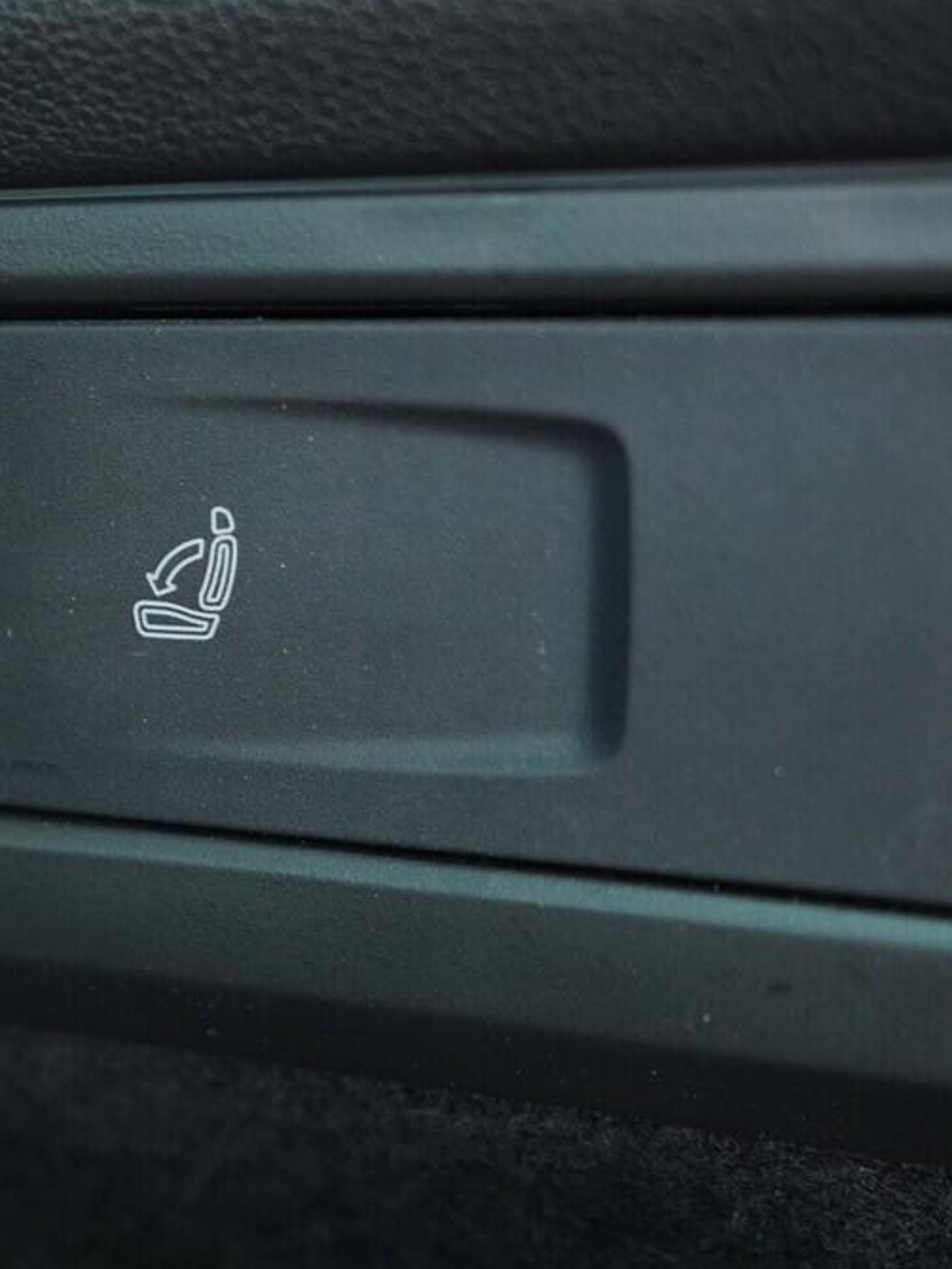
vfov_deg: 36.2
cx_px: 180
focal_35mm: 53
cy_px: 638
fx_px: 1943
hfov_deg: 27.0
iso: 1600
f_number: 2.8
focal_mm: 24
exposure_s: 1/40
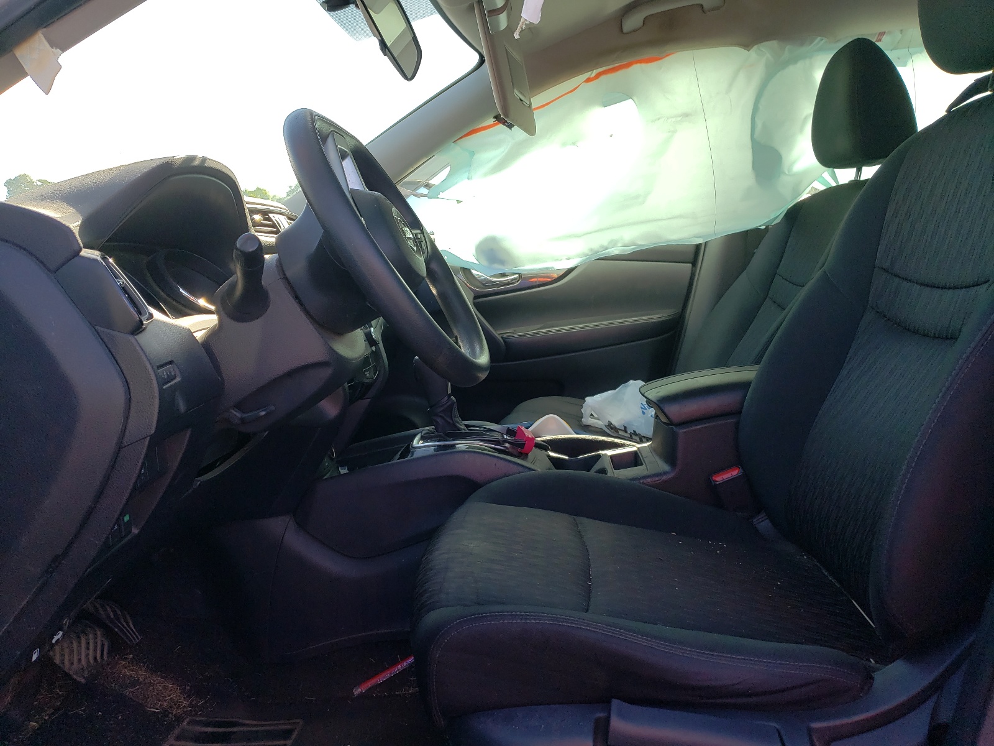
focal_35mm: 26
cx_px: 497
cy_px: 373
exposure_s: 1/500
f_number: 1.5
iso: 50
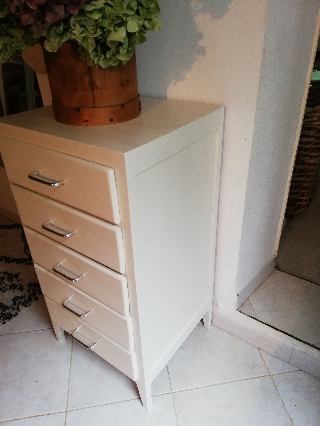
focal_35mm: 27
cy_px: 213
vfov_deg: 65.3
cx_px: 160
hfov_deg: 51.4
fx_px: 333
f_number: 2.2
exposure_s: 1/25
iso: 320
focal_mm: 3.81
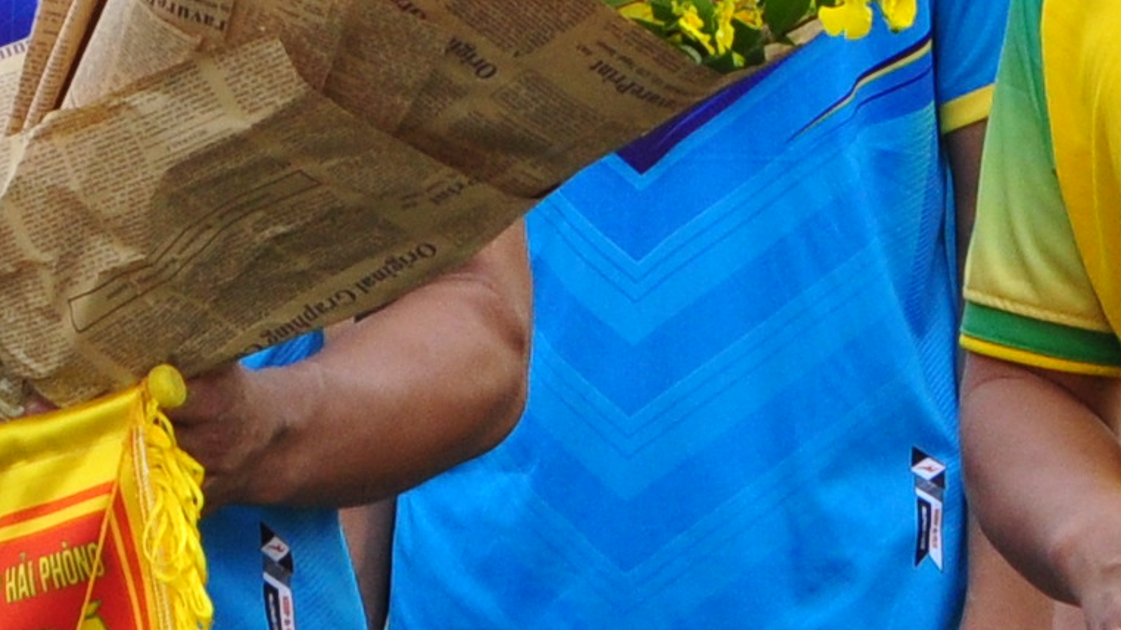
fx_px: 9987
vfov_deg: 3.6
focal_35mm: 336
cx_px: 352
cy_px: -306
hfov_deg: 6.4
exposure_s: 1/200
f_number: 10
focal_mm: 38
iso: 500
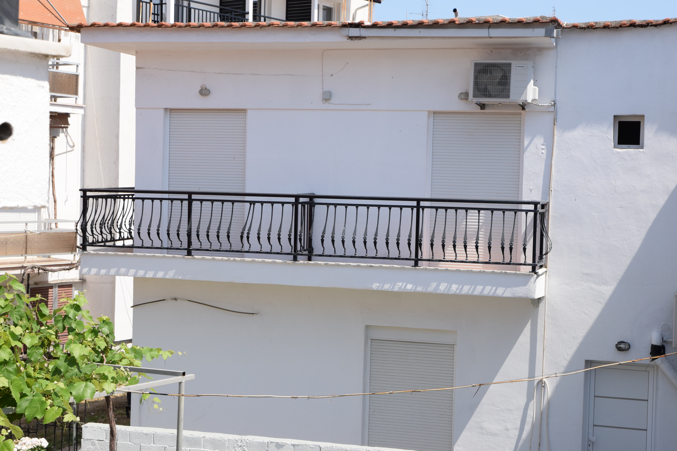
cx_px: 338
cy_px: 226
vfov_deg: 23.8
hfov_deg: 35.1
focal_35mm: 57
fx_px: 1072
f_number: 10
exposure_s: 1/1250
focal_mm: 38
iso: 800
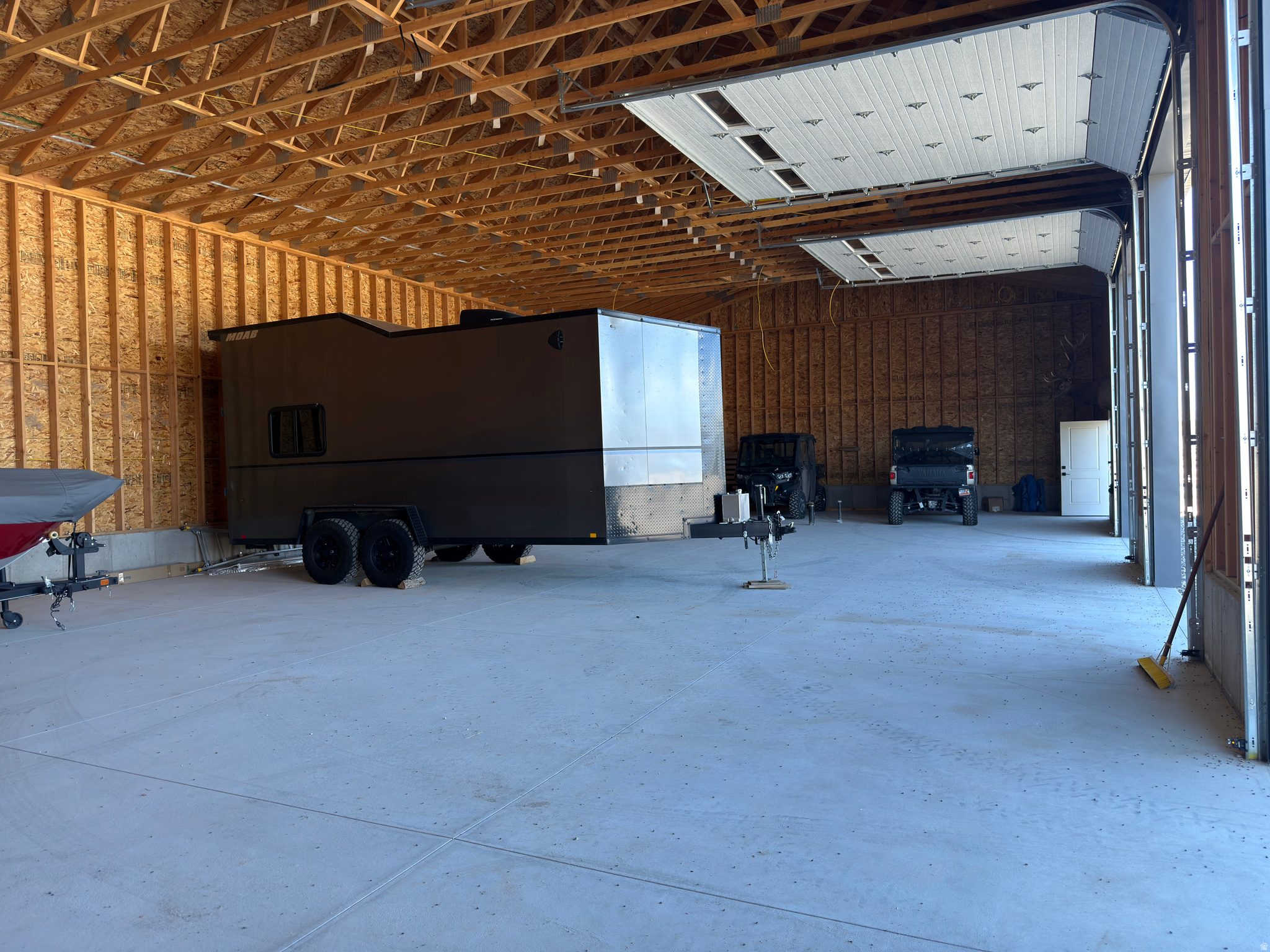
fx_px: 881
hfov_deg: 71.6
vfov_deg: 56.8
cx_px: 635
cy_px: 476
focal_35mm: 24
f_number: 1.78
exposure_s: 1/139
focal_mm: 6.76
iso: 50
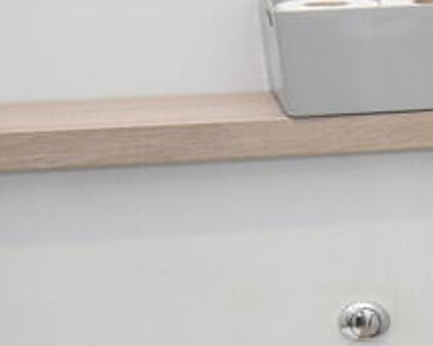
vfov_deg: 11.7
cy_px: 458
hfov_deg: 14.6
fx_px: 1643
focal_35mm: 128
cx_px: 488
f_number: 5.6
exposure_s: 1/80
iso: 800
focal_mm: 19
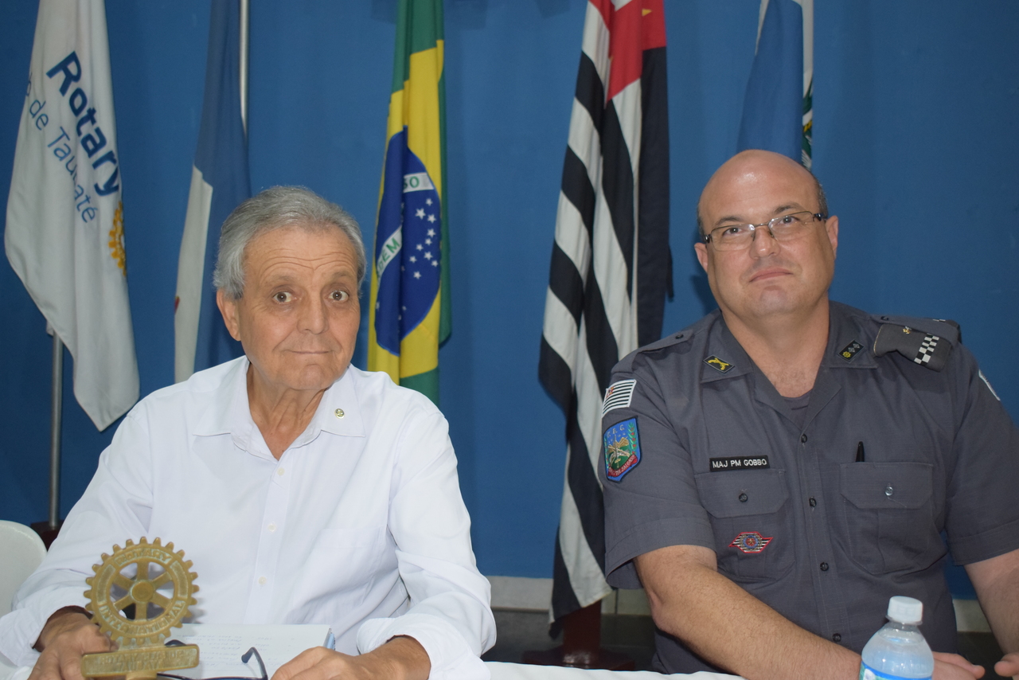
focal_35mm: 46
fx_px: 1316
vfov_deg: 29.0
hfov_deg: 42.3
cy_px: 340
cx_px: 510
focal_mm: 31
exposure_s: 1/60
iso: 1800
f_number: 4.2
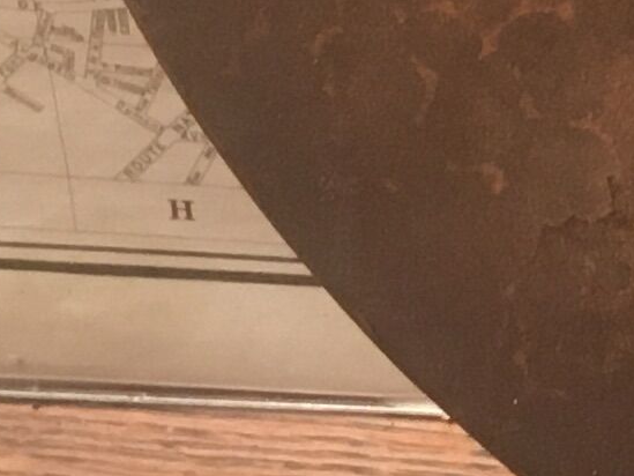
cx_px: 1498
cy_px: -732
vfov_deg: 6.6
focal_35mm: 213
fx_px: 3902
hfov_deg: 8.5
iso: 160
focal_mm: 4.15
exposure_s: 1/33
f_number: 2.2
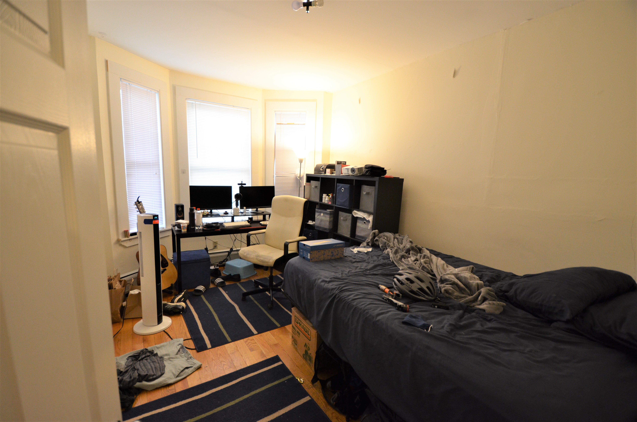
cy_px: 211
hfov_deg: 100.5
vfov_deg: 77.1
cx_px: 318
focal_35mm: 15
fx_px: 265
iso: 1000
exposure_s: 1/50
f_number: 3.5
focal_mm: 10
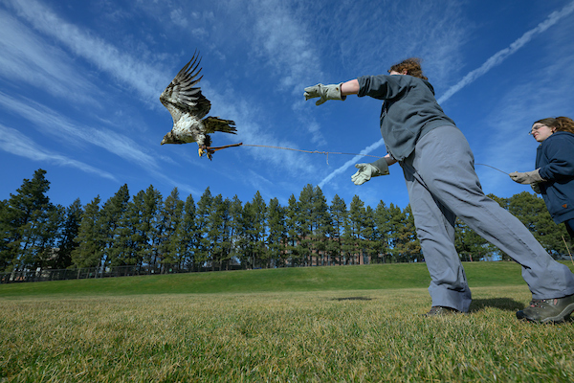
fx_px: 263
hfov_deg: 95.0
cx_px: 287
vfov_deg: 72.1
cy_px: 192
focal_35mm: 16
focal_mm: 16.5
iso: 250
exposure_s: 1/3200
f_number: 7.1
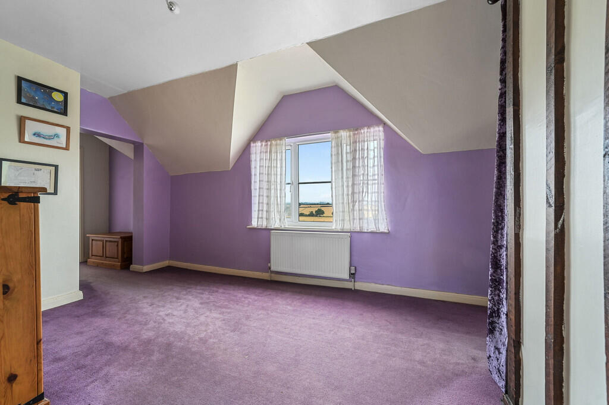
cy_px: 202
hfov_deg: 104.3
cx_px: 304
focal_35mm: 14
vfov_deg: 81.1
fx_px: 237
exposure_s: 1/1.25
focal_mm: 14
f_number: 8
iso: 400
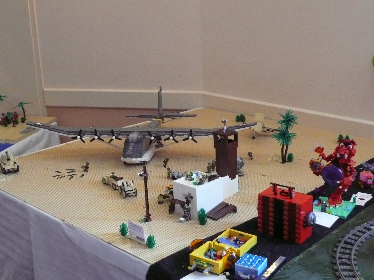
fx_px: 540
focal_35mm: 50
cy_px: 140
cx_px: 187
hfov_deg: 38.2
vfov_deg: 29.1
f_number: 4.2
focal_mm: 8.2
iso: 800
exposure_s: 1/25
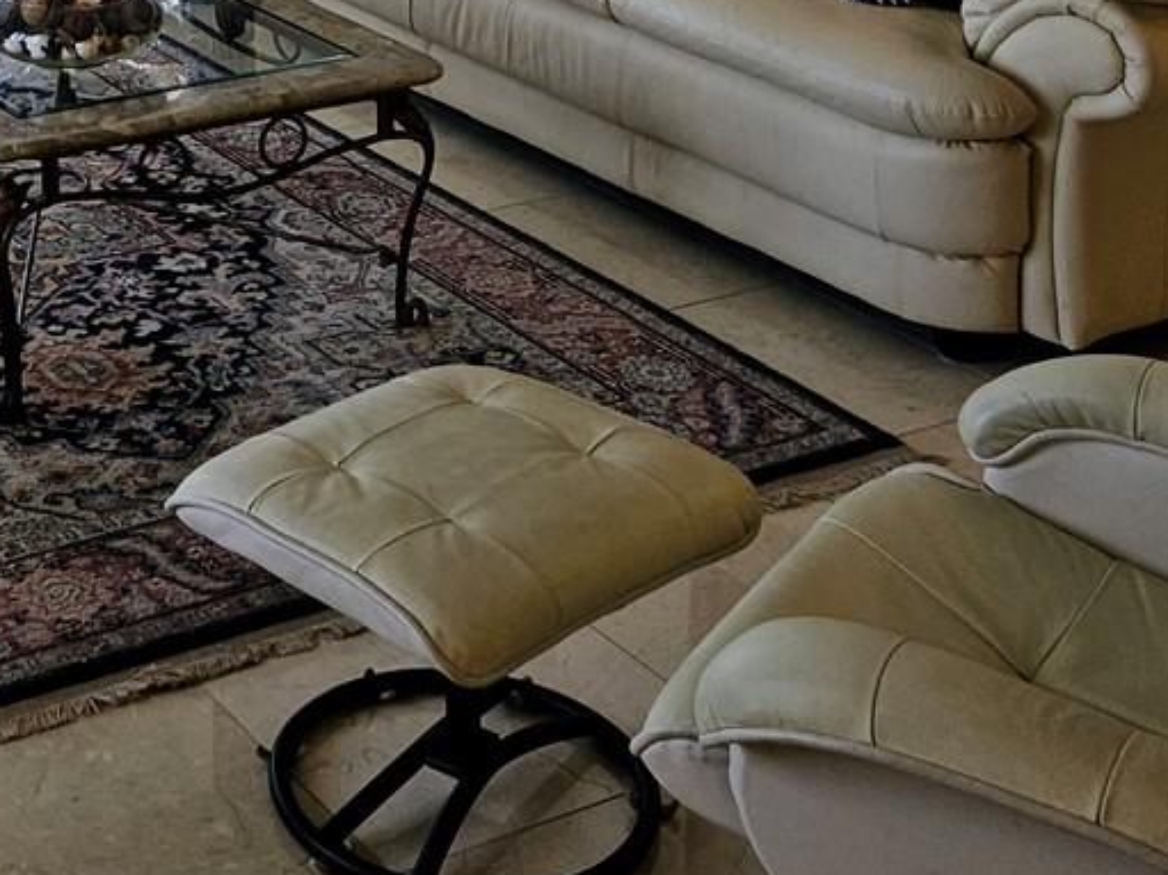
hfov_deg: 25.9
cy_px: -288
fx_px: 2429
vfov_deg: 18.8
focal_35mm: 72
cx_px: 48
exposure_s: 1/120
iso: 32
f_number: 1.8
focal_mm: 5.4
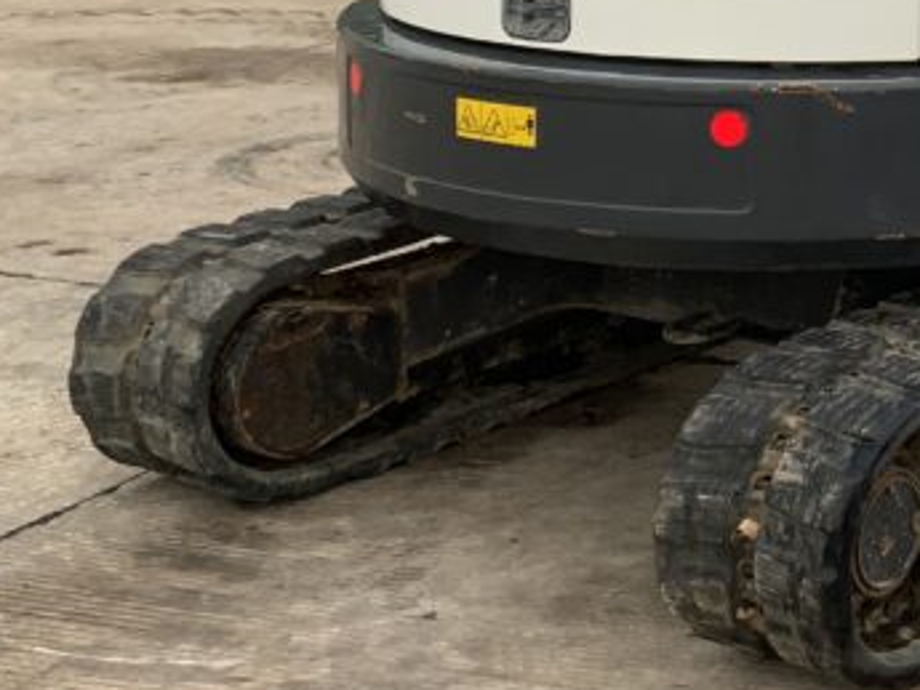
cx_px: 1077
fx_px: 2286
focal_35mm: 86
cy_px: -40
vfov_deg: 16.7
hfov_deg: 21.3
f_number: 1.8
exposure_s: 1/175
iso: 16
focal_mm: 3
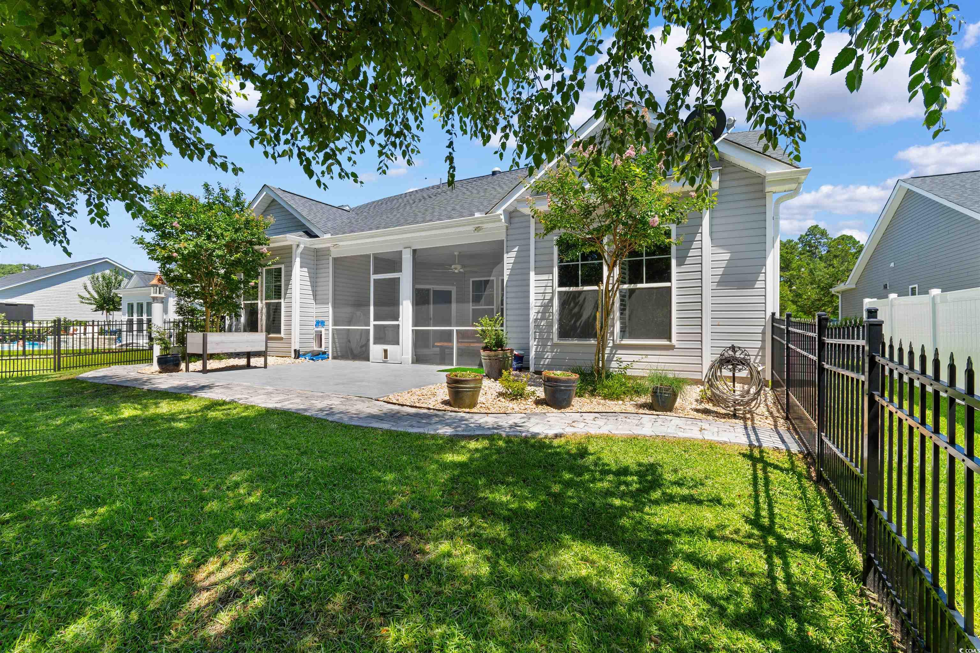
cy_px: 326
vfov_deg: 77.3
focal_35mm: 15
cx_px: 490
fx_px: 408
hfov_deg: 100.4
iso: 100
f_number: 8
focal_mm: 10
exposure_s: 1/250
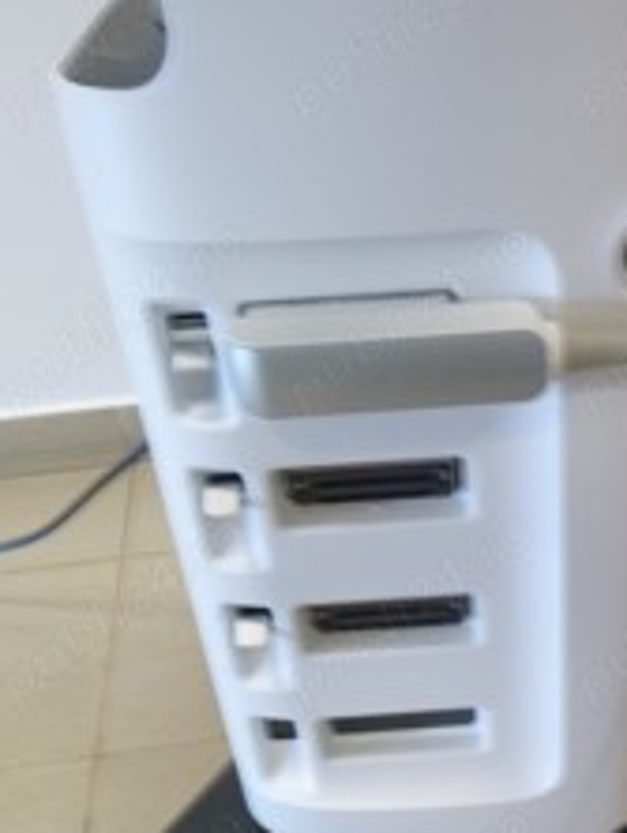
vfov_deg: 40.4
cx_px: 492
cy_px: 657
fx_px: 1085
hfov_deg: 31.5
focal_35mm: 45
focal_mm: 4.5
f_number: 3.9
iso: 200
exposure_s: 1/8
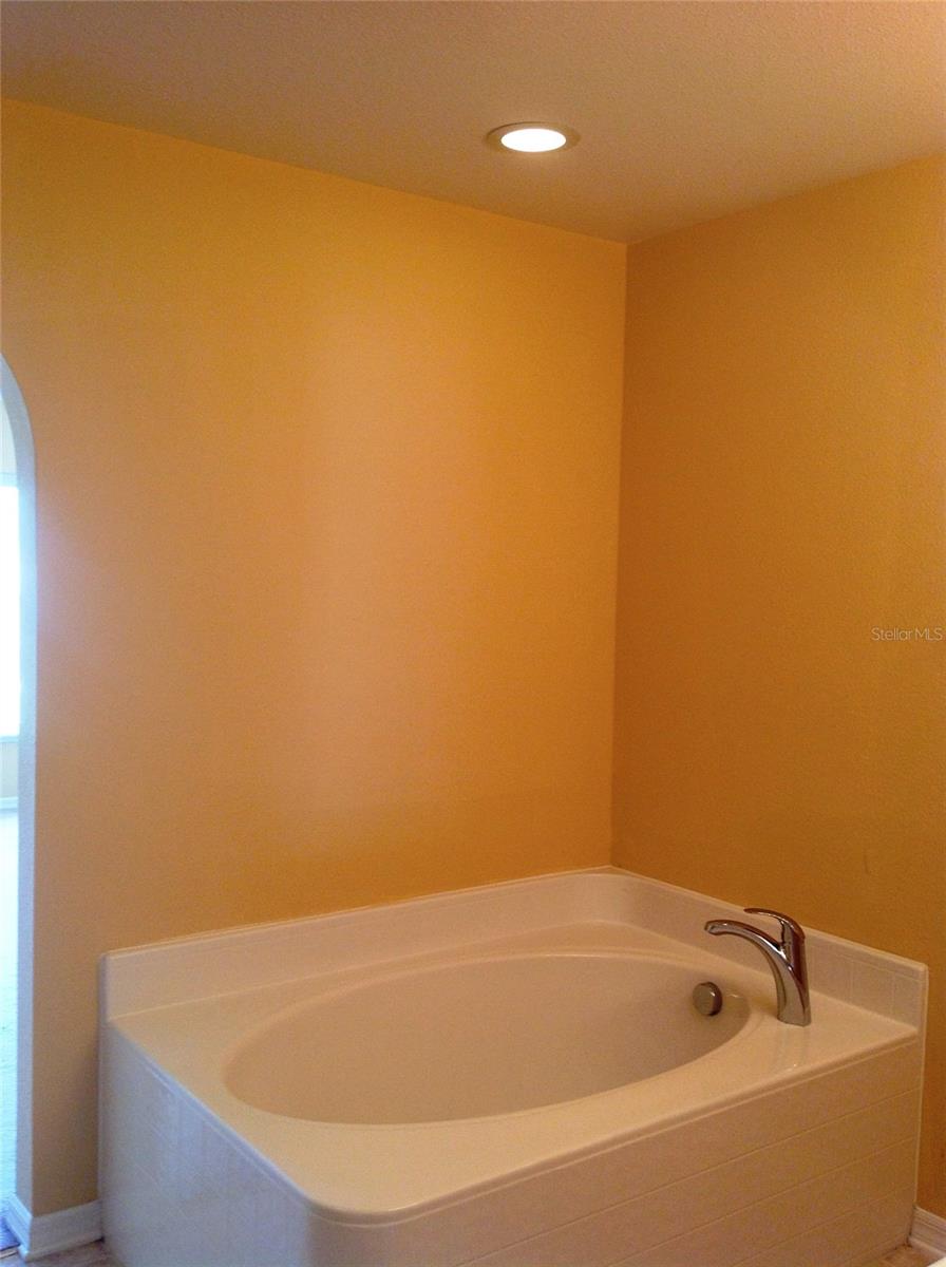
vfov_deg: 52.7
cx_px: 473
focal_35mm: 35
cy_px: 634
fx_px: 1279
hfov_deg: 40.6
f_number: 2.4
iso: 64
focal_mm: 4.28
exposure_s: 1/24
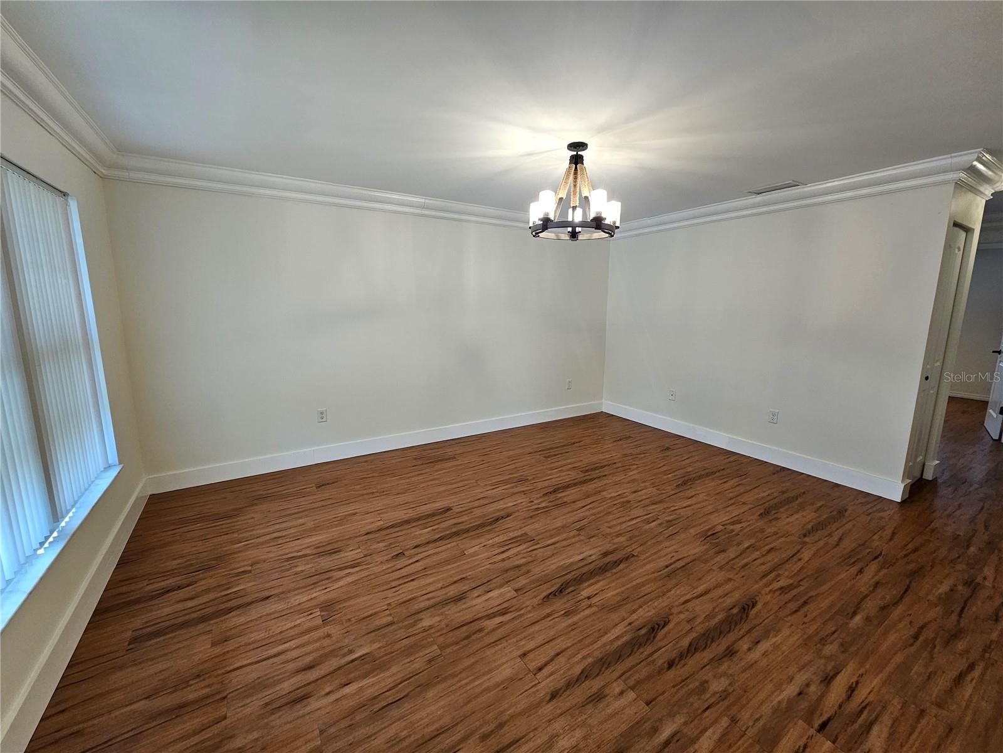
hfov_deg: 106.2
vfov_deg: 89.9
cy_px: 376
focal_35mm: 13
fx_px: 377
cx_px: 502
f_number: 2.2
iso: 125
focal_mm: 2.2
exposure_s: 1/60
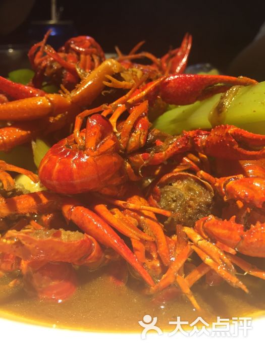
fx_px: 296
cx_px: 132
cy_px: 176
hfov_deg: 48.2
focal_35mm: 29
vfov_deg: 61.7
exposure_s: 1/33
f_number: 2.2
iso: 32
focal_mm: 4.15
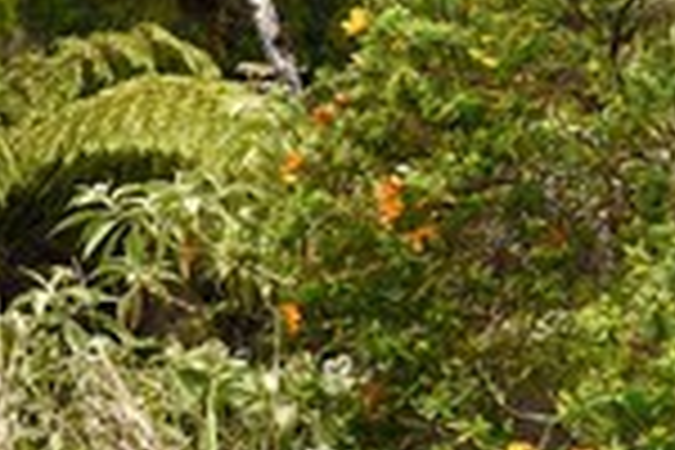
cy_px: 76
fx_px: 2512
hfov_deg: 14.8
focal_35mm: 134
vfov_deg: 10.2
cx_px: -144
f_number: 14
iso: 200
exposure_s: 1/160
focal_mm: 48
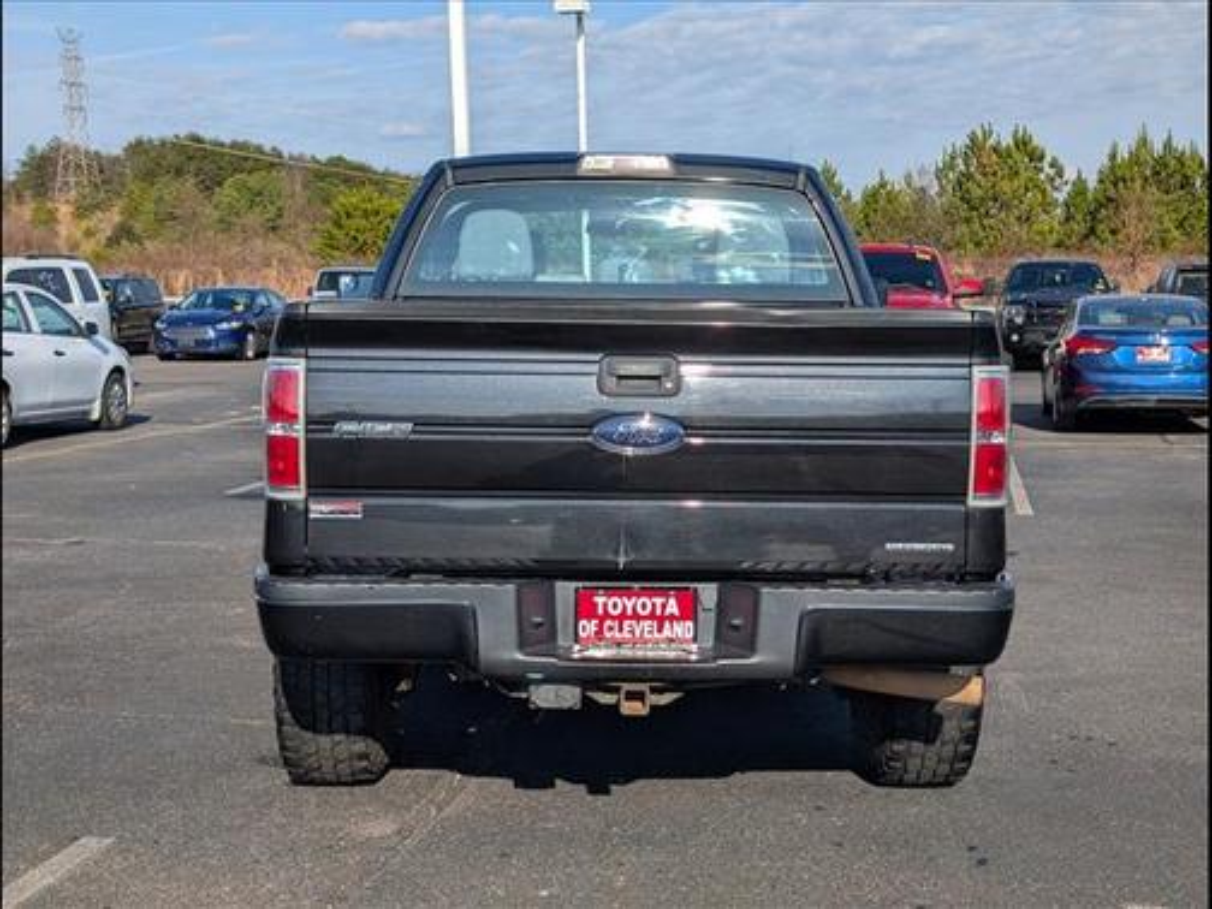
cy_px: 454
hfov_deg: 38.9
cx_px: 606
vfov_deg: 29.7
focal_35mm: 49
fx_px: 1716
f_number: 1.68
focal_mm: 6.9
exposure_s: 1/2500
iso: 22
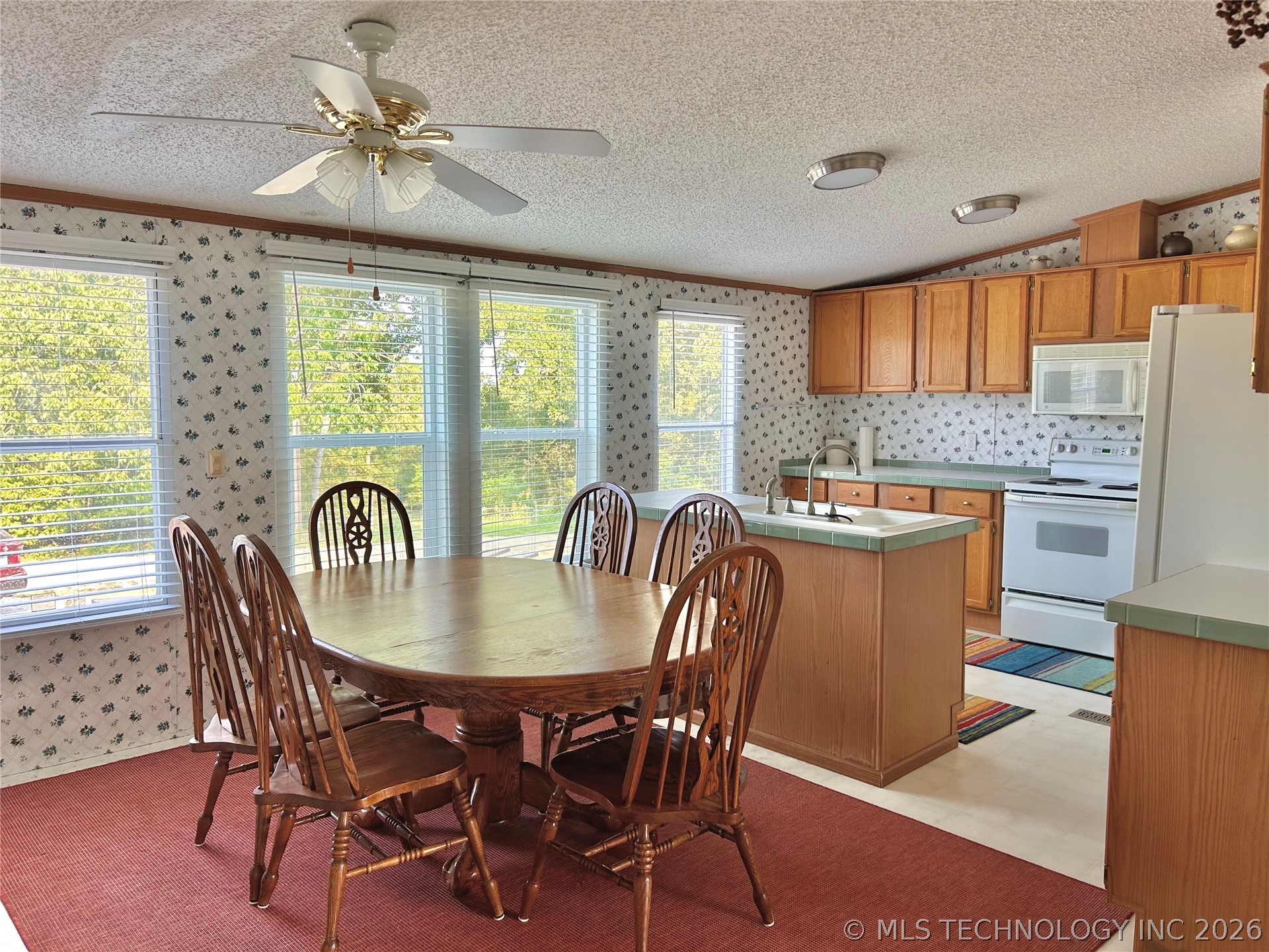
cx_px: 634
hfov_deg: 67.3
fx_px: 953
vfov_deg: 53.1
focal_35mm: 26
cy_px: 476
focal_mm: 5.7
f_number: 1.5
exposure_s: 1/121
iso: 50
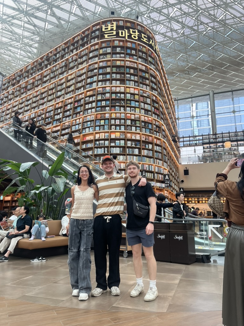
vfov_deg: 67.3
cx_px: 122
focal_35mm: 26
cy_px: 163
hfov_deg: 53.1
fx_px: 244
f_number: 1.5
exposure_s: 1/120
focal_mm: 5.7
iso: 64
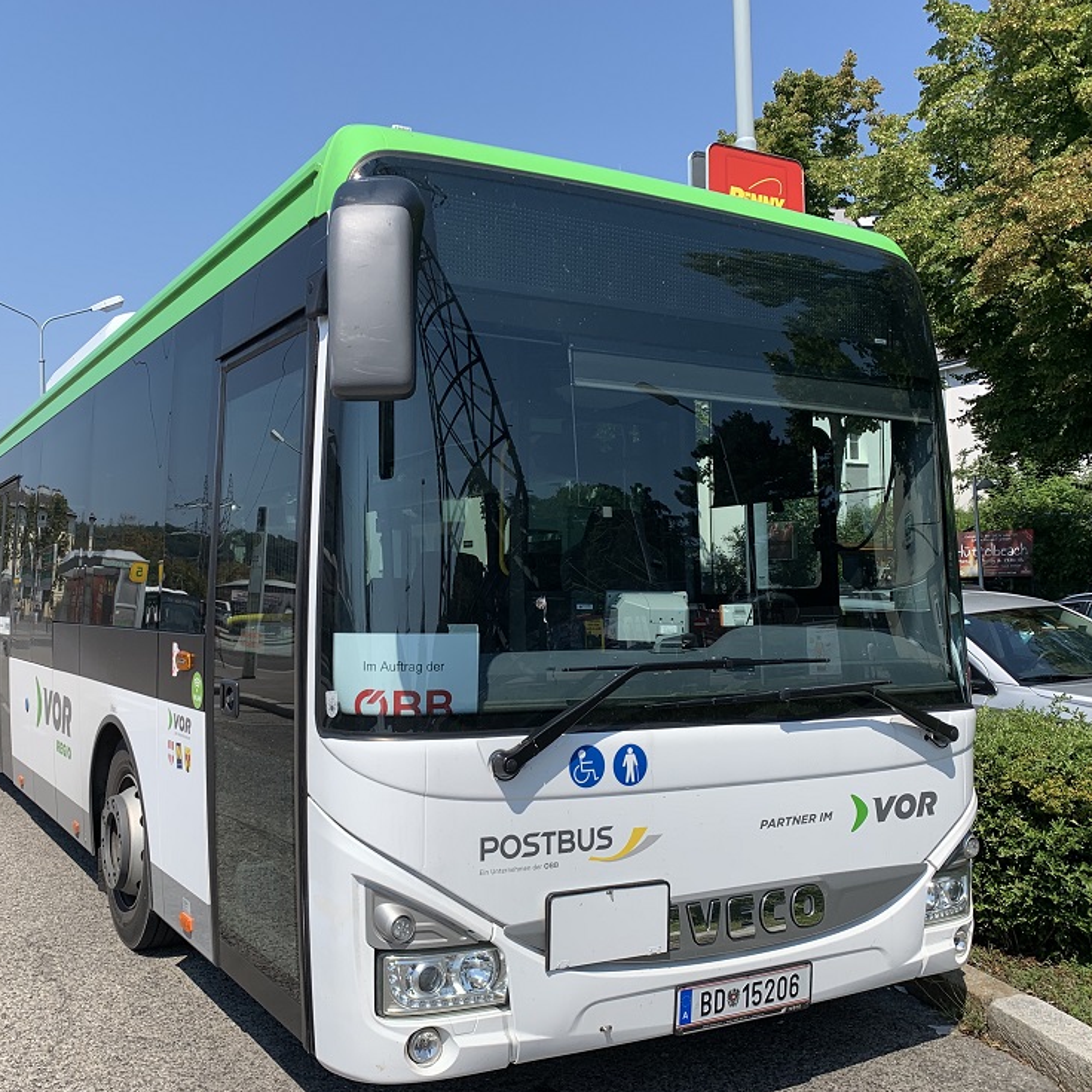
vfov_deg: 51.1
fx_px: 1142
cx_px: 441
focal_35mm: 32
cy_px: 566
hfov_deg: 50.8
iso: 25
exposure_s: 1/2481
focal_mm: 4.25
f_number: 1.8
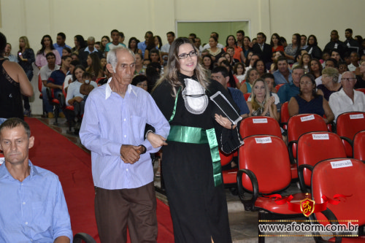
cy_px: 122
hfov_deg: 33.4
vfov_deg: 22.6
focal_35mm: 60
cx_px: 182
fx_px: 608
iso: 3200
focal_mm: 40
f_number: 5.3
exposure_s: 1/60
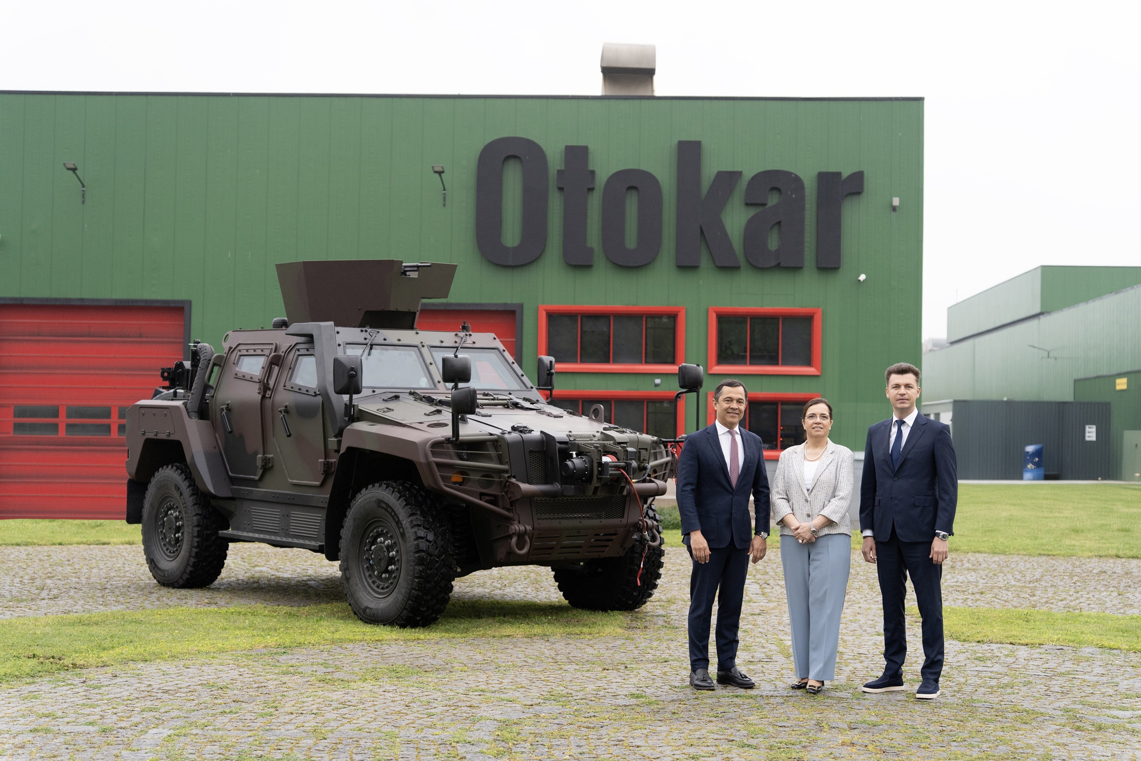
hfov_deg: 35.6
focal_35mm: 56
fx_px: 1775
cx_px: 570
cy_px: 380
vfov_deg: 24.2
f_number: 3.5
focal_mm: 56
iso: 1250
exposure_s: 1/1000
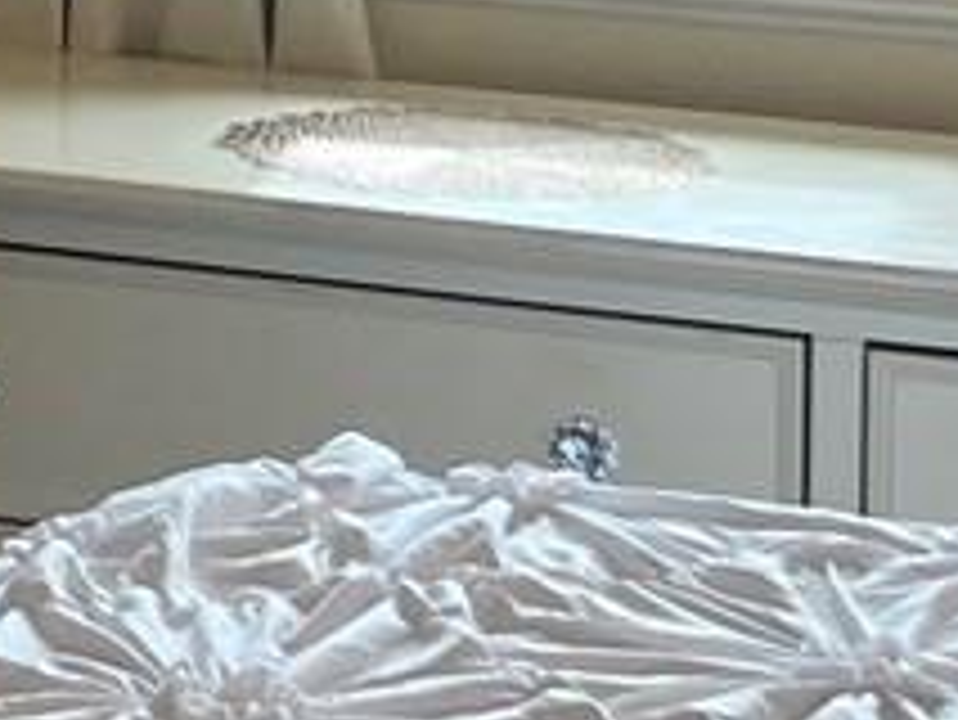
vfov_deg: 7.3
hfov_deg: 9.9
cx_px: -423
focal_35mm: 195
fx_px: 5400
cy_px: -747
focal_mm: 5.7
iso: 50
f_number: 1.5
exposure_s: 1/120
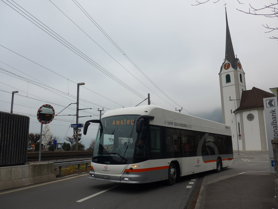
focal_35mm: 29
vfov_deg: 48.2
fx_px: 233
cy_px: 104
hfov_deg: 61.7
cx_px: 139
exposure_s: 1/500
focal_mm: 6
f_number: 2.8
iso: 80
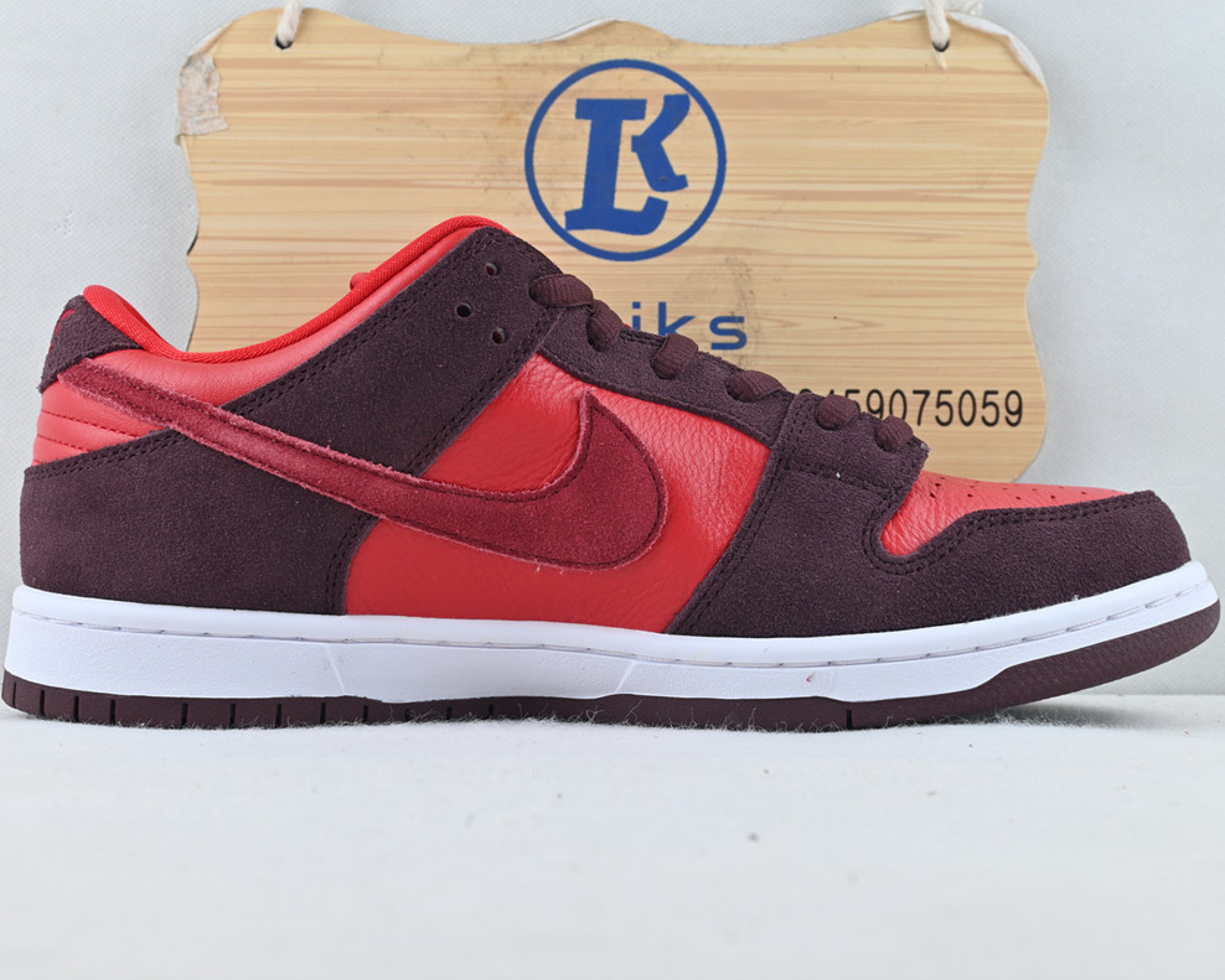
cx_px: 612
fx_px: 1798
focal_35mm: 50
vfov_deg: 30.5
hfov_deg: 37.6
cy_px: 488
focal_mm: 29
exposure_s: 1/25
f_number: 7.1
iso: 100
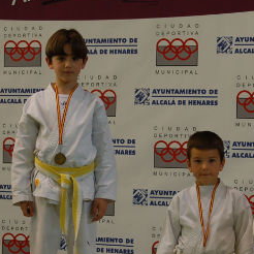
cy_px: 190
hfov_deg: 14.8
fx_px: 980
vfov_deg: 14.7
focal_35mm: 118
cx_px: 103
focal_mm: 38
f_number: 4
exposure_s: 1/60
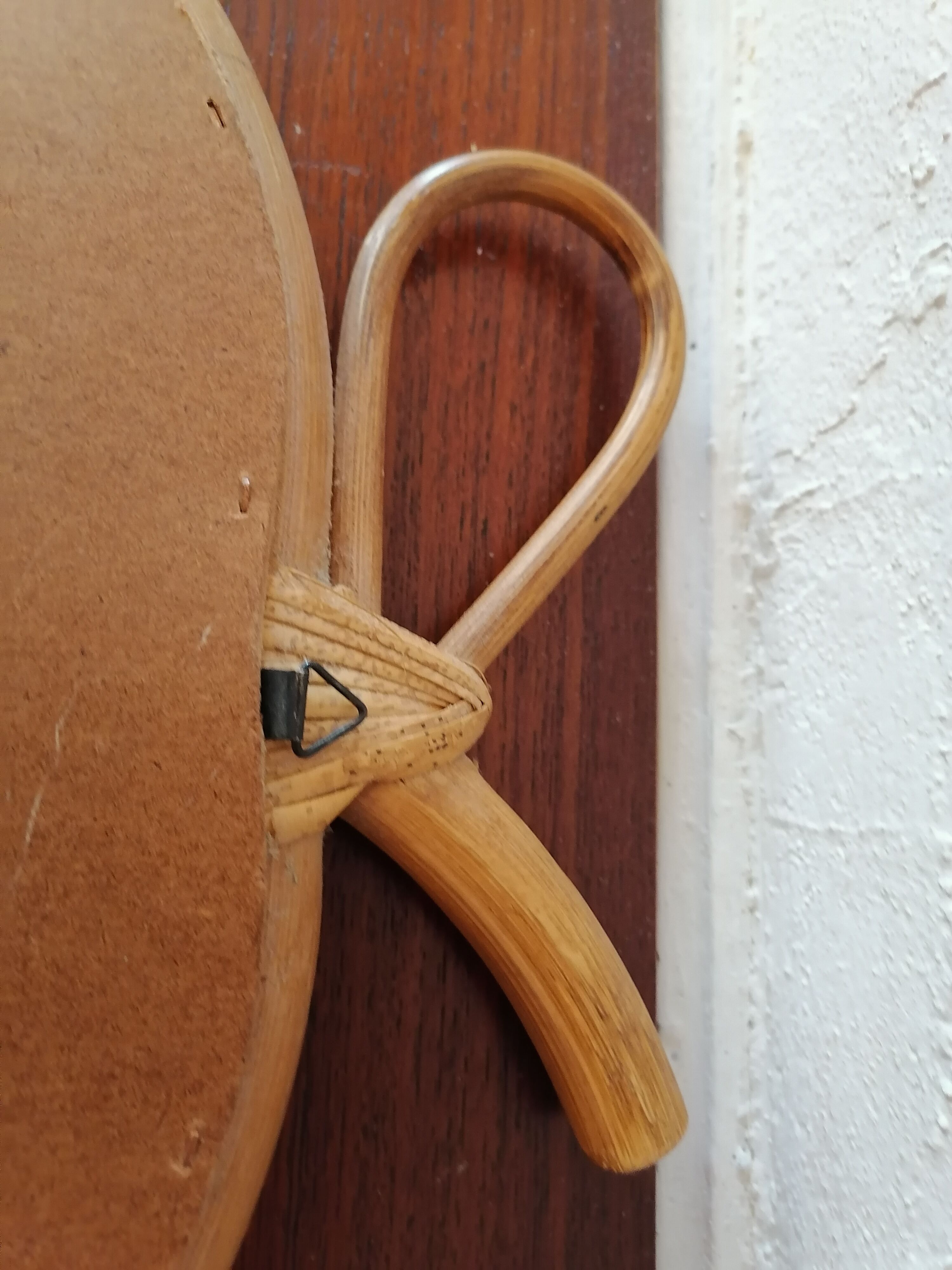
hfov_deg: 51.4
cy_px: 635
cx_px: 476
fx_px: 990
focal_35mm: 27
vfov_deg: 65.3
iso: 640
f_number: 1.8
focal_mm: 5.3
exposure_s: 1/25
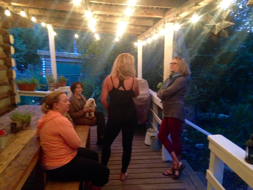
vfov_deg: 42.9
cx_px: 126
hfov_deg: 55.4
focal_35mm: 33
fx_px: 241
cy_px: 95
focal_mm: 4.12
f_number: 2.4
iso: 640
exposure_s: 1/15
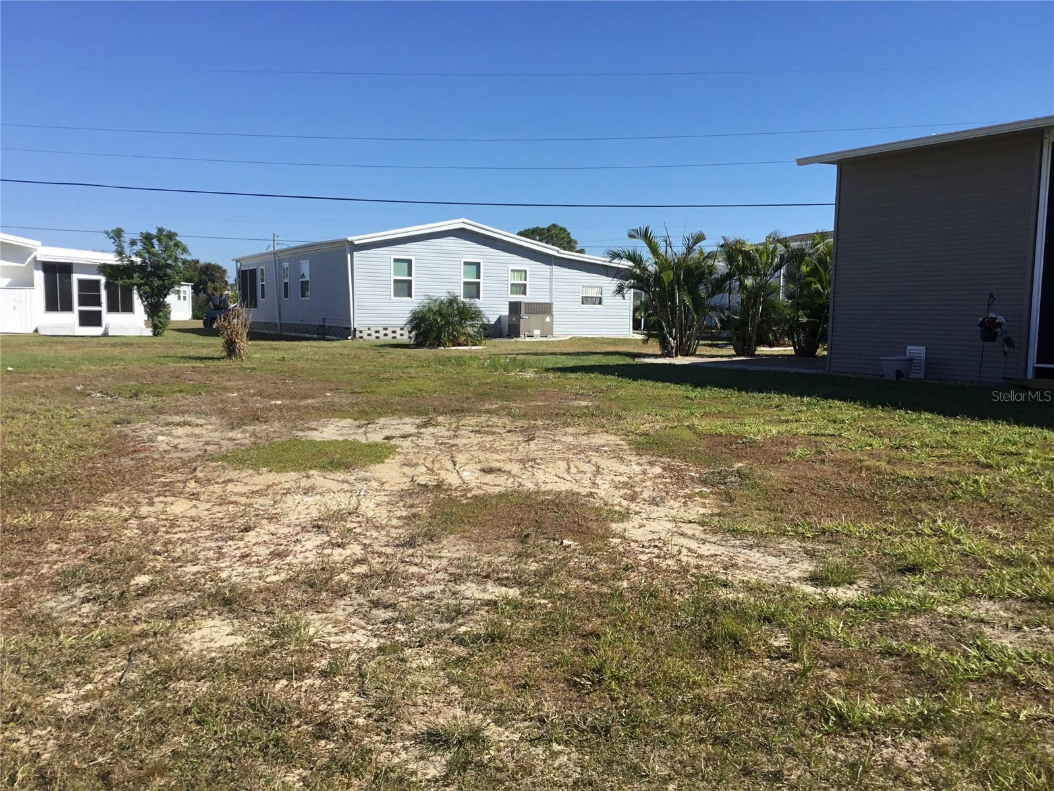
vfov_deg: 45.4
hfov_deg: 58.4
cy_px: 396
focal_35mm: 31
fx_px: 944
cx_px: 527
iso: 25
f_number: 2.4
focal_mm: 3.3
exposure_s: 1/1335
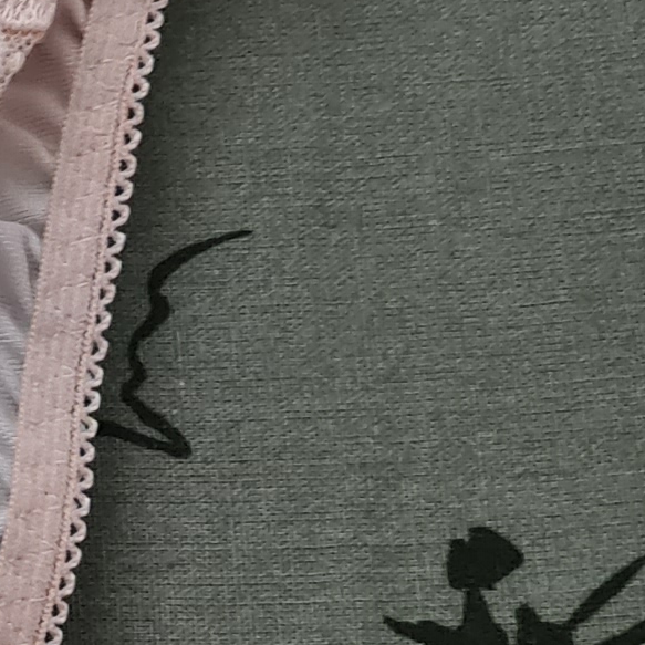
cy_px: 384
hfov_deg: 9.5
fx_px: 3352
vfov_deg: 11.0
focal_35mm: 159
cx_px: -1017
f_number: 1.8
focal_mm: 5.4
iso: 640
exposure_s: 1/33
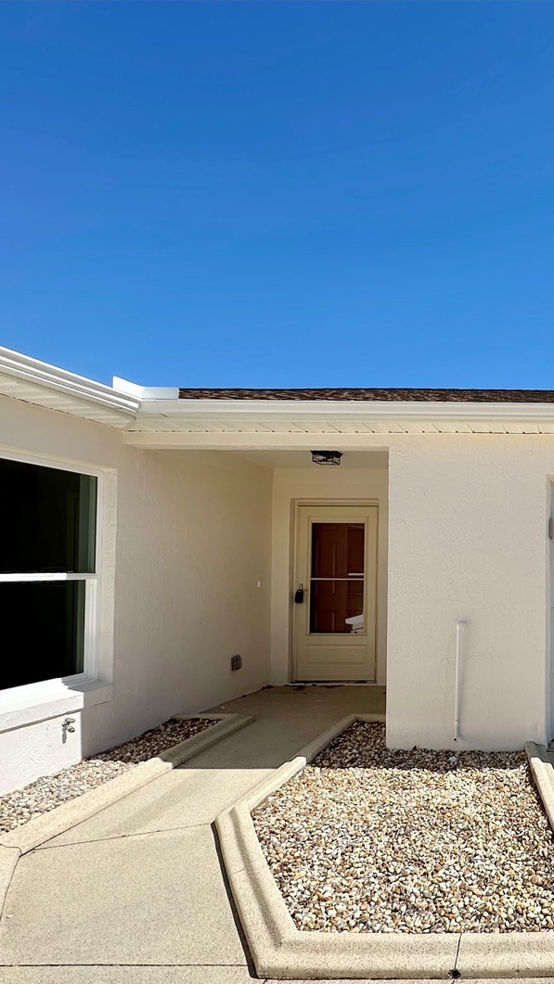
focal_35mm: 23
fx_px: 601
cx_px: 582
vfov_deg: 78.3
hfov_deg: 41.4
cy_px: 556
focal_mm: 2.22
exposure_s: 1/2959
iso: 50
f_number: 2.2
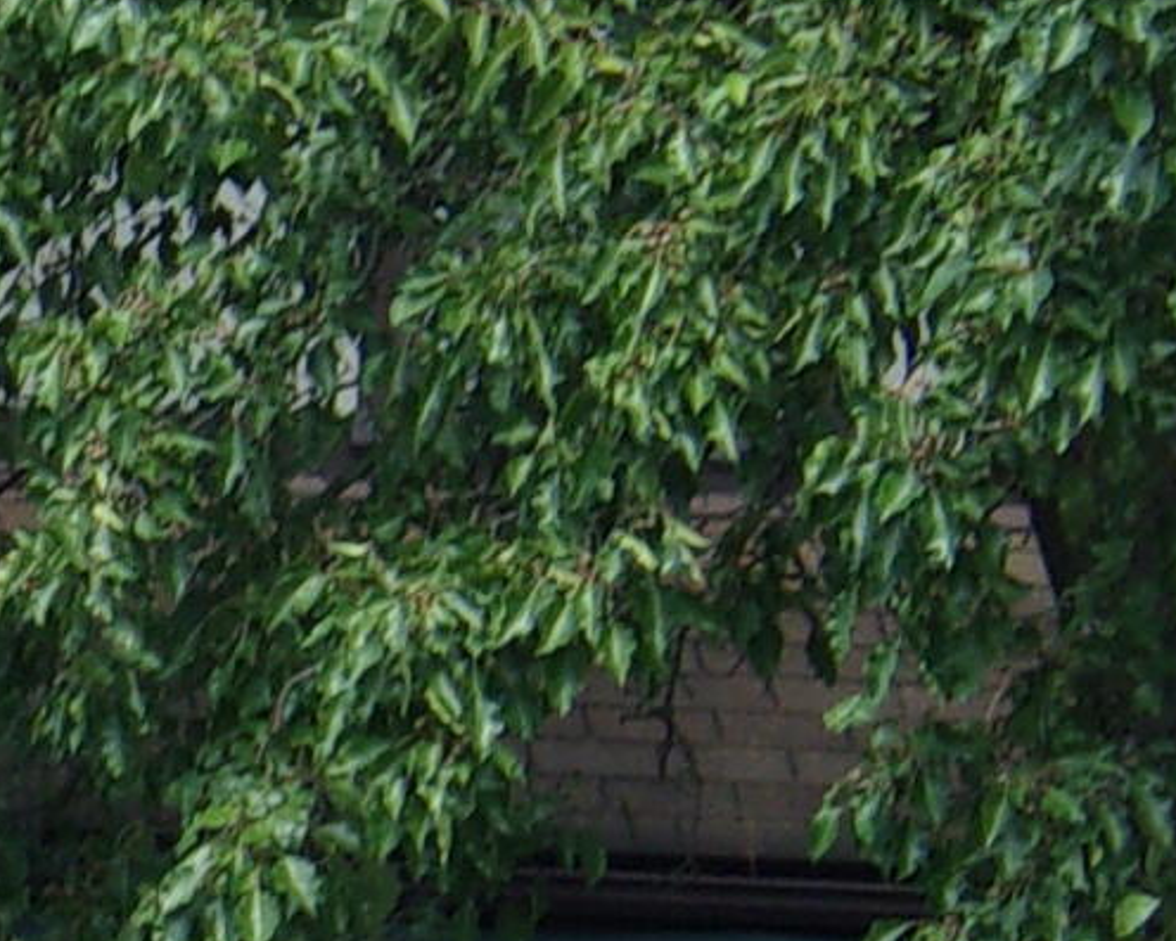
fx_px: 10896
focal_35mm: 313
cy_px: 661
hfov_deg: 6.1
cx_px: -628
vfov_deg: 4.9
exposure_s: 1/180
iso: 80
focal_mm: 9.4
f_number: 4.2
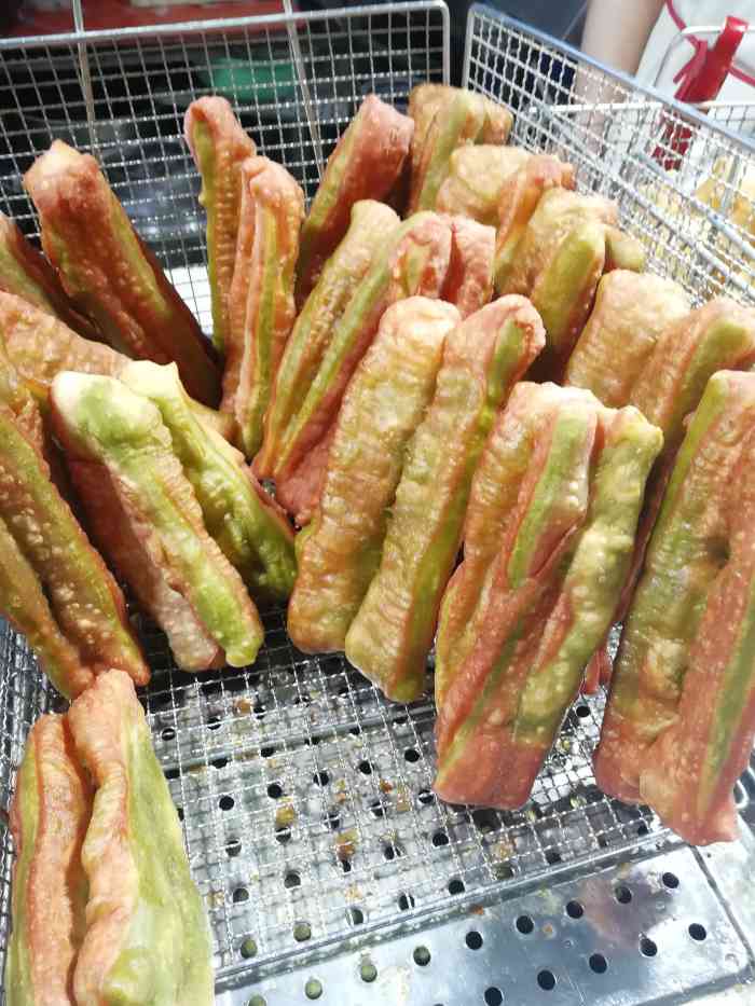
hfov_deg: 51.4
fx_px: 785
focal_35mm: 27
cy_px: 503
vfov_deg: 65.3
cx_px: 378
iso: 160
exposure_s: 1/33.3
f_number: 1.8
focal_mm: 3.83
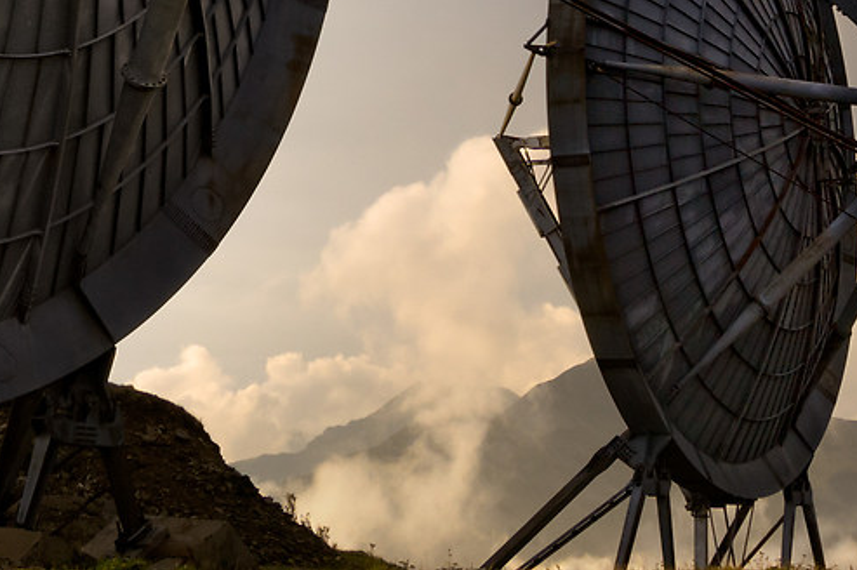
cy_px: -294
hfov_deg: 27.7
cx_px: 448
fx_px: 1737
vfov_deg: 16.8
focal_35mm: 73
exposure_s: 1/250
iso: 100
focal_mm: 10
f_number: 9
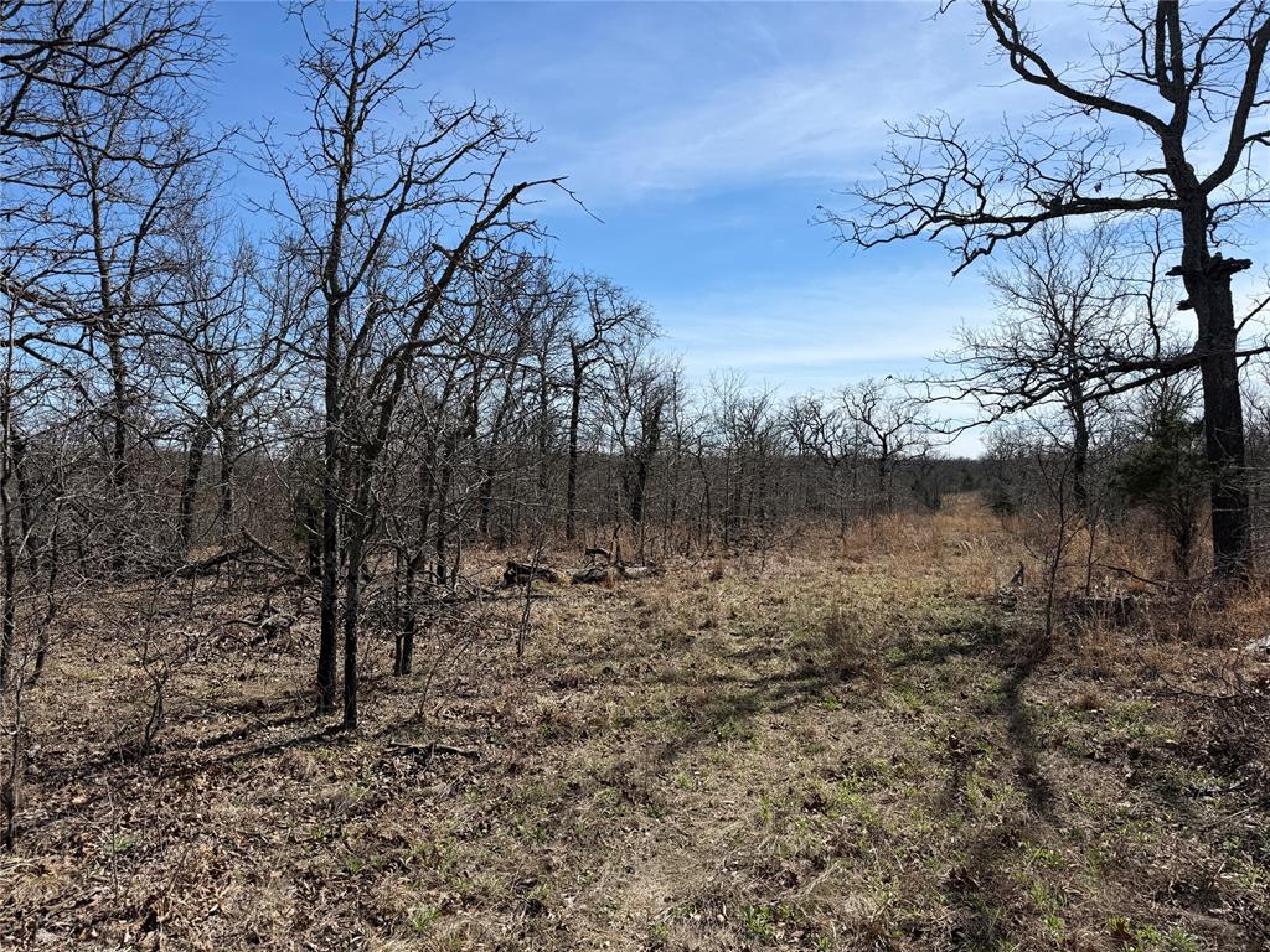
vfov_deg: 56.8
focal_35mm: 24
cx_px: 635
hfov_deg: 71.6
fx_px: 881
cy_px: 476
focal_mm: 6.76
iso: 80
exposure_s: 1/5319
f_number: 1.78
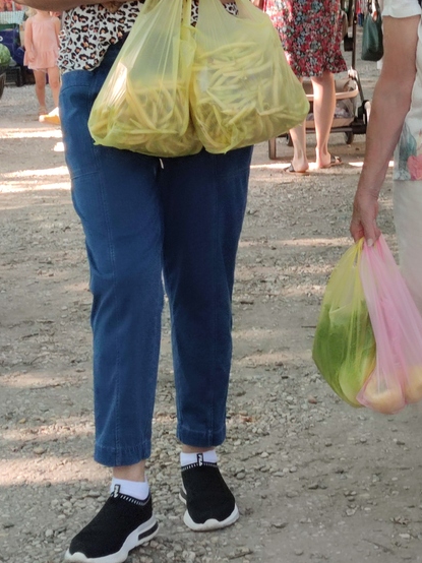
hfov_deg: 14.3
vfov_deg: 19.2
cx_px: 388
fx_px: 1659
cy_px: 202
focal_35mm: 102
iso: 54
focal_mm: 6.72
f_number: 1.69
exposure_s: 1/100
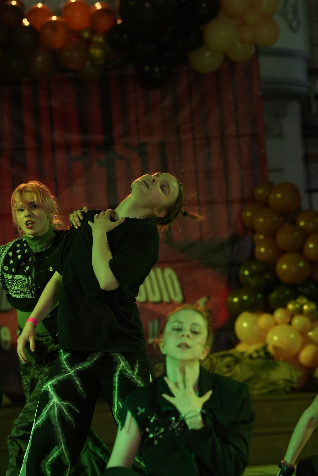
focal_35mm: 145
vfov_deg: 14.2
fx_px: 1921
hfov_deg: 9.5
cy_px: 245
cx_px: 86
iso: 800
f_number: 2.2
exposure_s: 1/400
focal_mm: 85
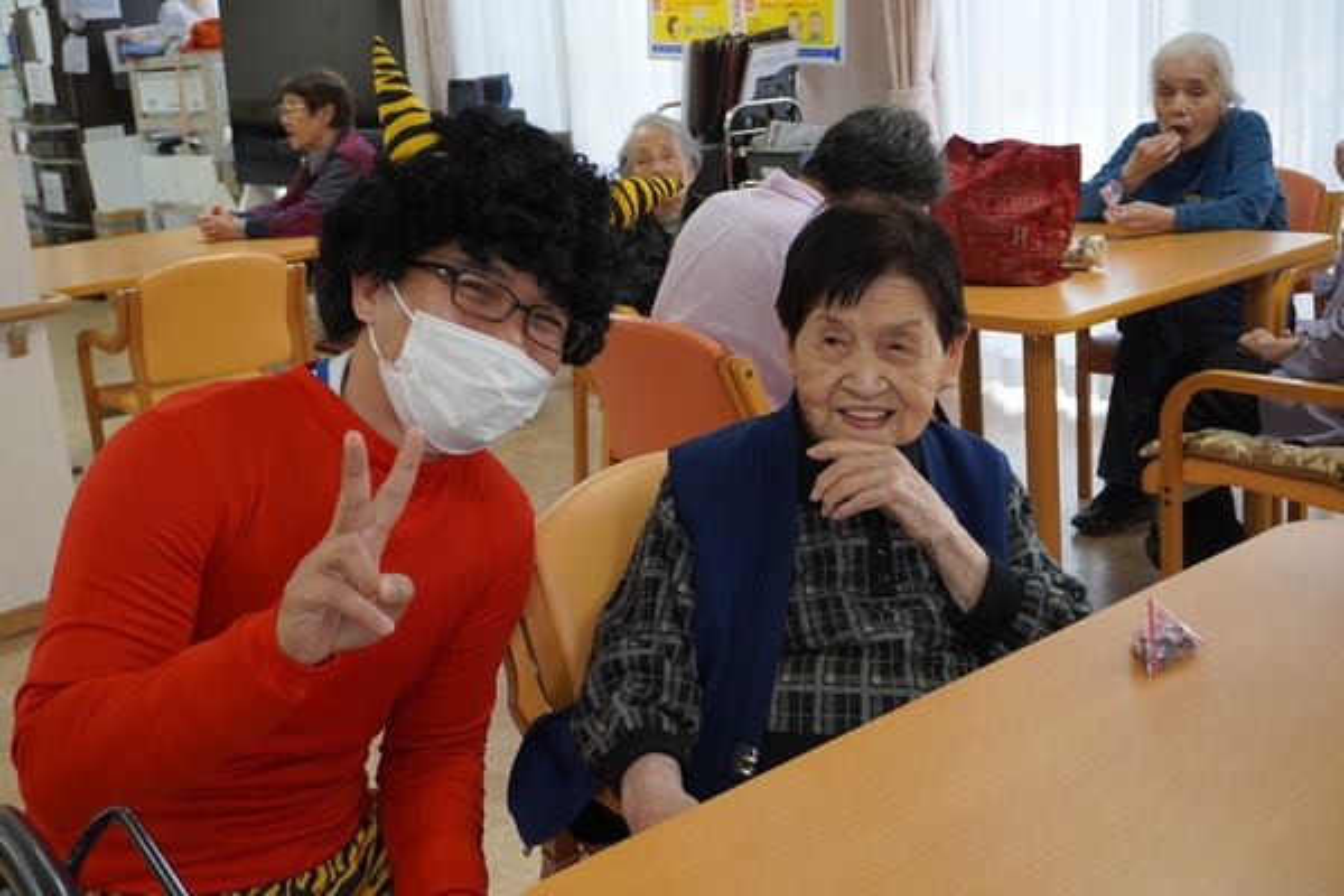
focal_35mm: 42
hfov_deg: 46.4
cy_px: 448
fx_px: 1568
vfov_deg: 31.9
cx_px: 672
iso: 640
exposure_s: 1/160
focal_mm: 28
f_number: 4.5
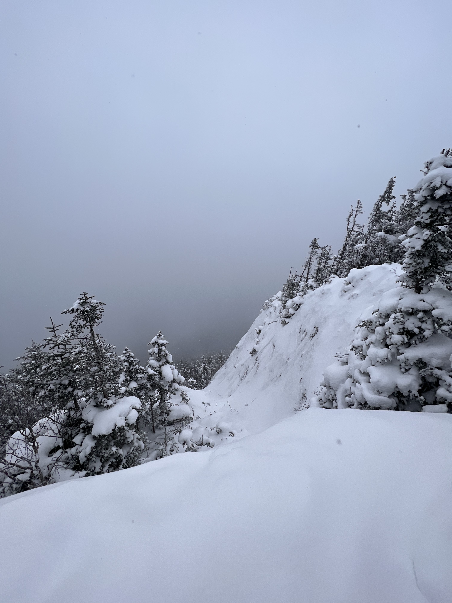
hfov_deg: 89.9
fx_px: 226
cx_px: 226
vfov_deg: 106.2
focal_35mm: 13
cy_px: 302
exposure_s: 1/911
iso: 32
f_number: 1.8
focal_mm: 1.57
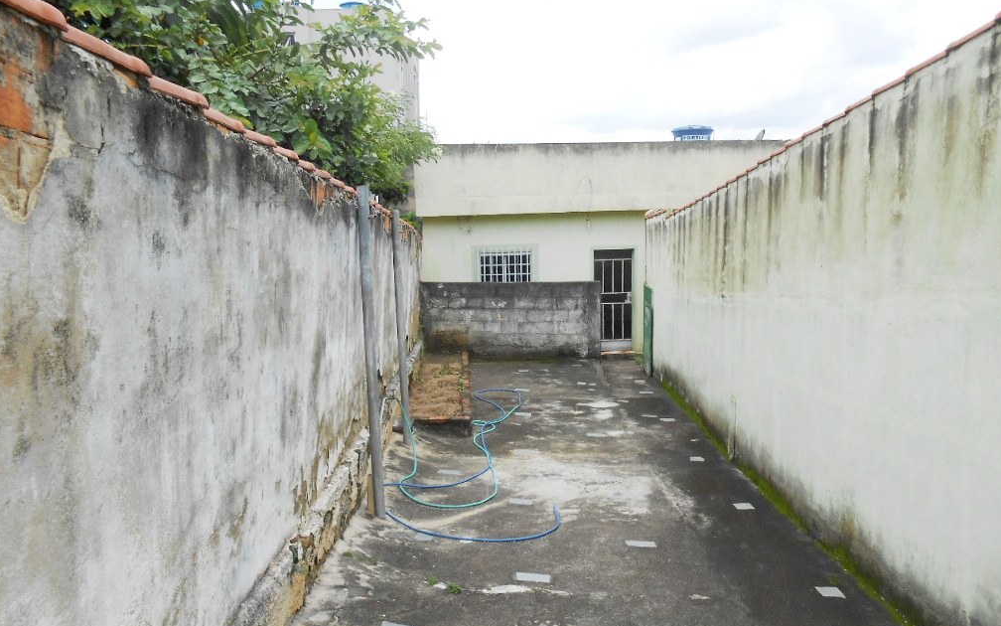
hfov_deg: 66.5
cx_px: 504
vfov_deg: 44.4
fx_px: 764
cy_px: 355
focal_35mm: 28
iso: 80
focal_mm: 4.6
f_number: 3.5
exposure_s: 1/400
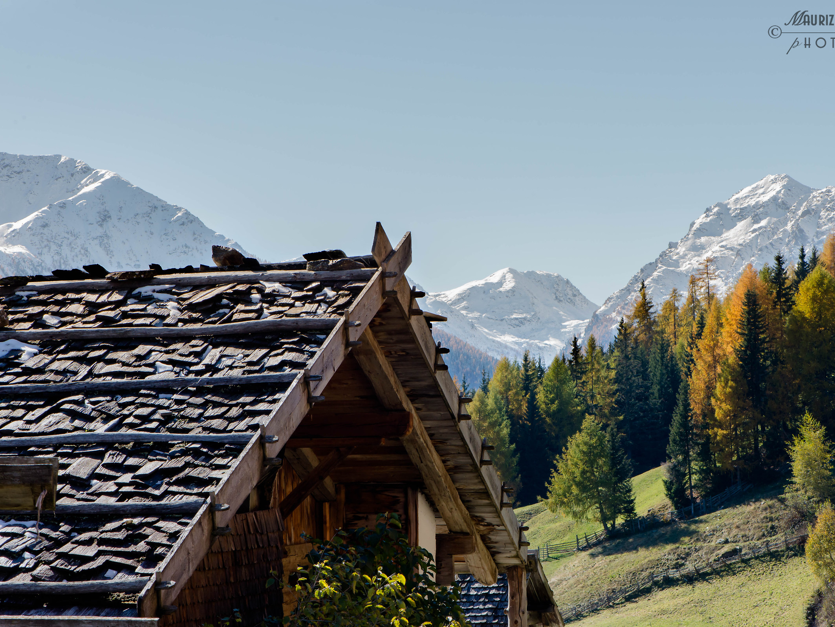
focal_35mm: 114
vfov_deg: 13.0
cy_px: 314
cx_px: 468
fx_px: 2750
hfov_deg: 17.3
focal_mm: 105
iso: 500
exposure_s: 1/200
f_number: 16
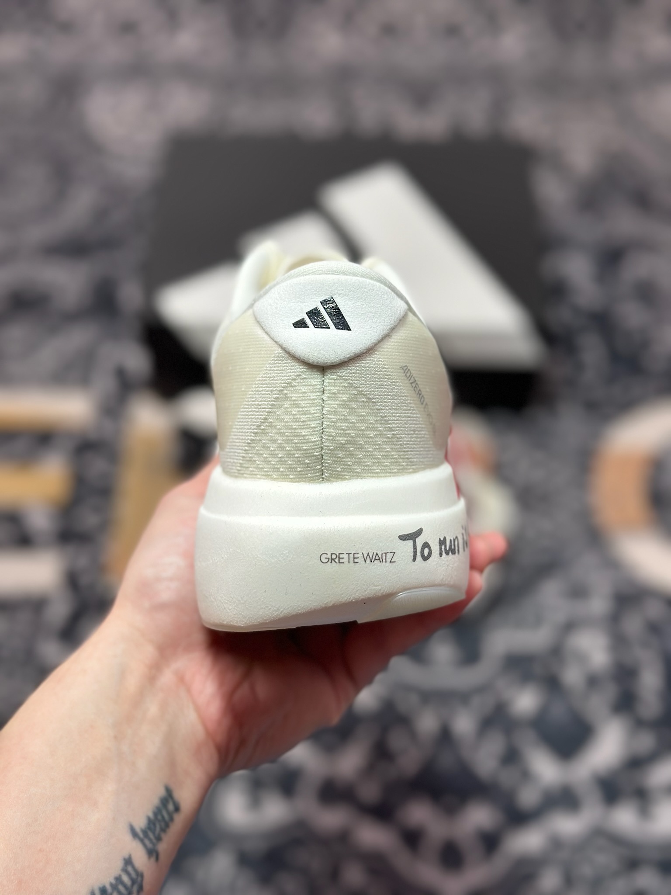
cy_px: 448
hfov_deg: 30.3
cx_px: 336
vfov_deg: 39.7
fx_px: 1241
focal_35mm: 48
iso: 80
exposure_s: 1/604
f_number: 1.78
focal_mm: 6.86
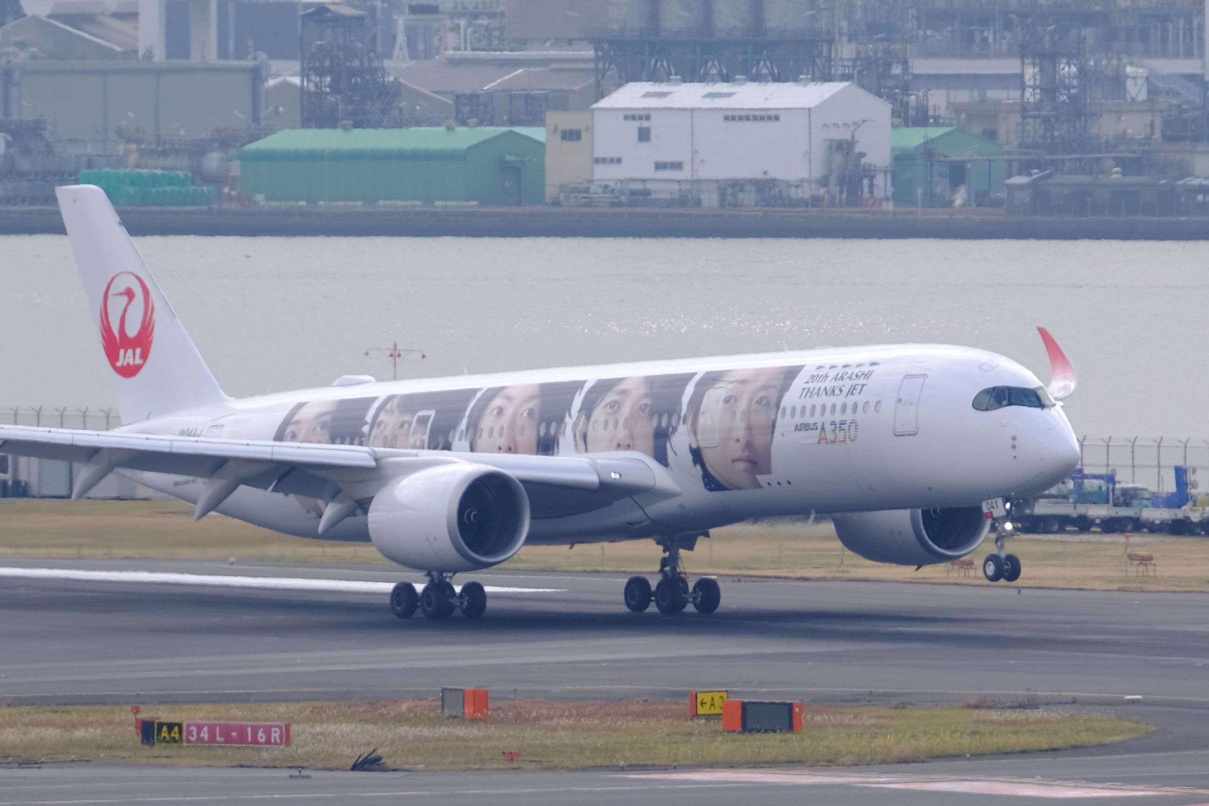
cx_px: 604
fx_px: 10074
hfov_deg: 6.9
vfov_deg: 4.6
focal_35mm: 300
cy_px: 403
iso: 200
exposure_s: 1/500
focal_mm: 200
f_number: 5.6
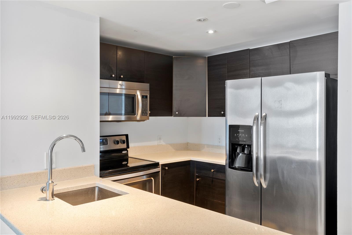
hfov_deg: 63.7
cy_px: 118
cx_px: 176
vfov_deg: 44.9
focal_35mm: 29
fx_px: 283
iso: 100
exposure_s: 6
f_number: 9
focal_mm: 29
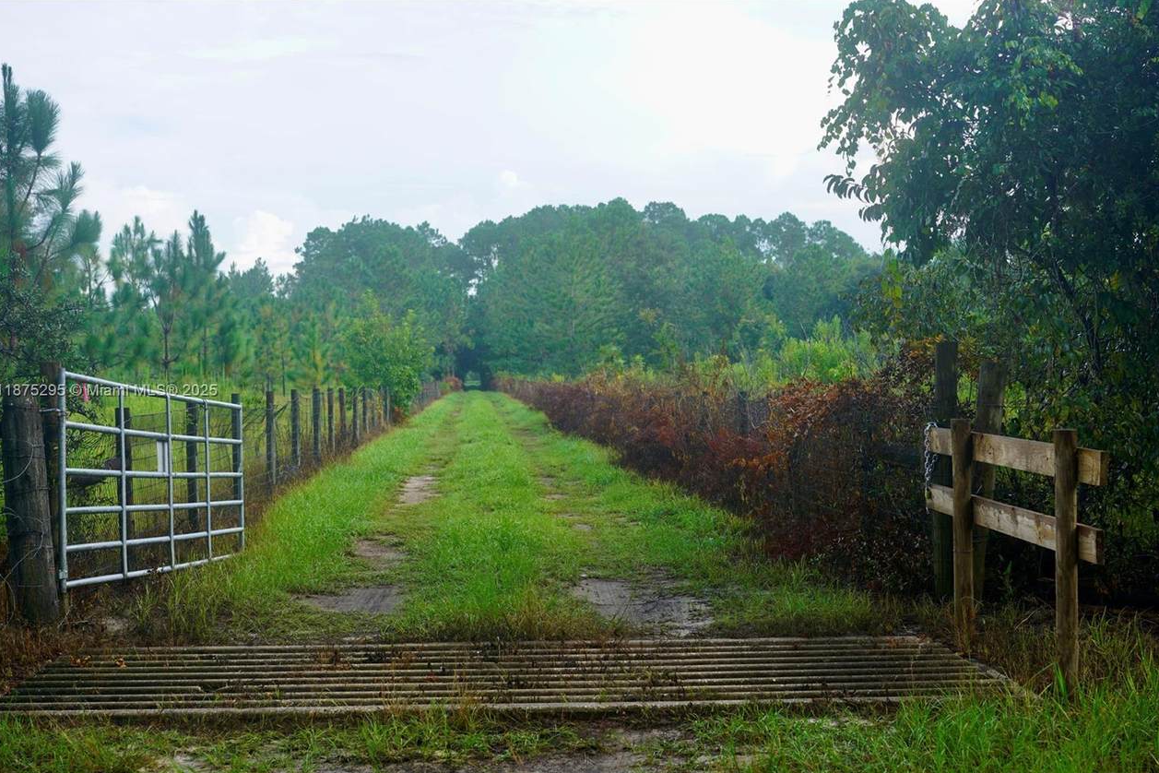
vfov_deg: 24.2
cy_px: 392
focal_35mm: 56
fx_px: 1803
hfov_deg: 35.6
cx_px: 572
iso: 100
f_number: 5
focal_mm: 55
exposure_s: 1/200
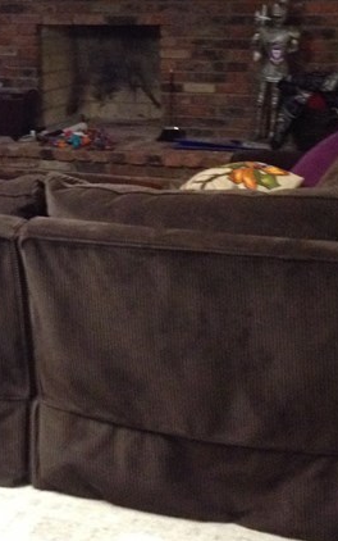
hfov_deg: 14.4
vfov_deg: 22.7
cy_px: 92
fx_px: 1326
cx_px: 28
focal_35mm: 90
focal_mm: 4.28
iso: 400
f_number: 2.4
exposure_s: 1/17
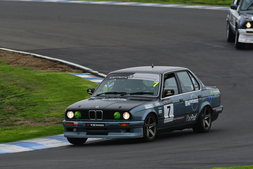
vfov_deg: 2.0
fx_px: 4745
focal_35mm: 675
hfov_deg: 3.1
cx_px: 126
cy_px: 84
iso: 1000
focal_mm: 450
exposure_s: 1/640
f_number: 9
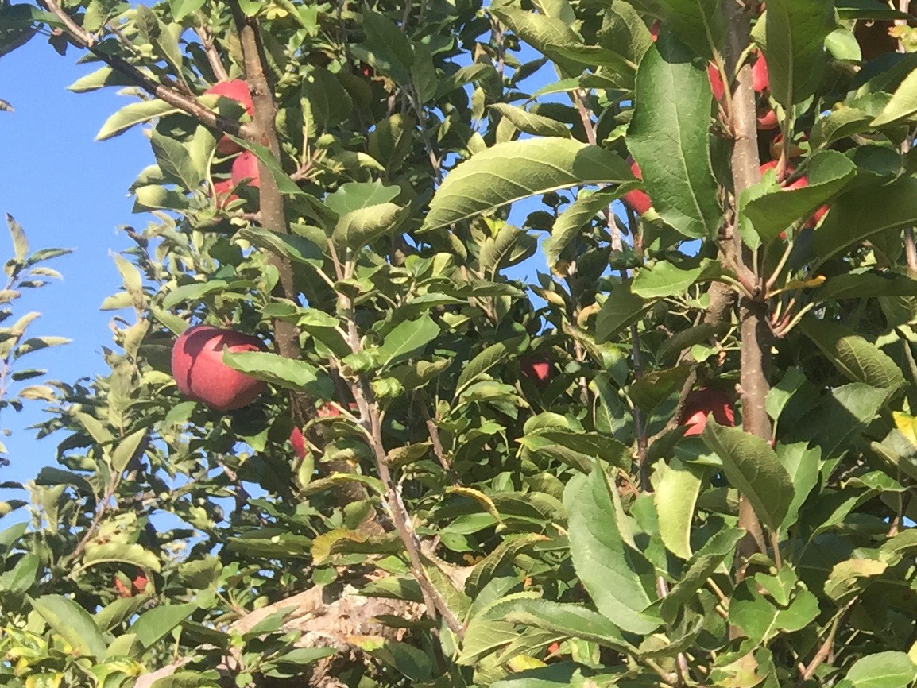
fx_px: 2173
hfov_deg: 21.4
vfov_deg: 17.9
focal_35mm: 82
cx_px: 1218
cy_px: 473
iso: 32
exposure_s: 1/638
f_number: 2.2
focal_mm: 4.15
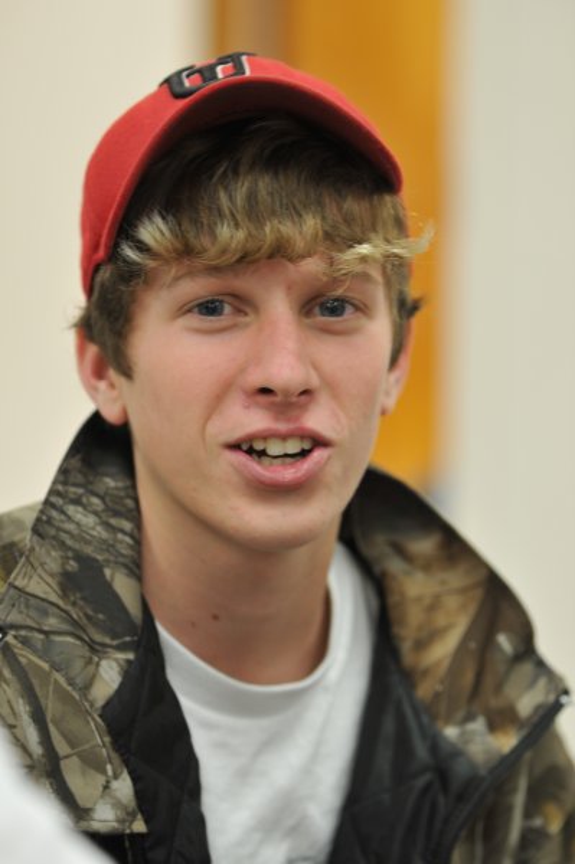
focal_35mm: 147
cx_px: 288
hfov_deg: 9.3
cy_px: 432
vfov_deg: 14.0
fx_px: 3528
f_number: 2.8
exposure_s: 1/60
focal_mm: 98
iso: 280
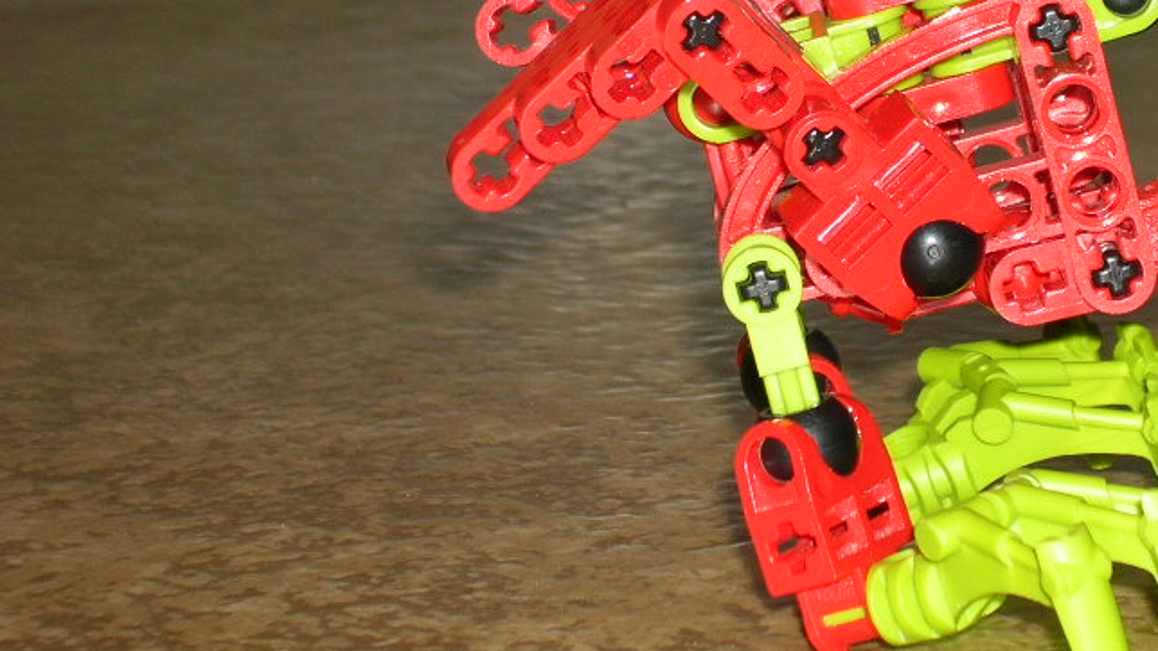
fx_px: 5587
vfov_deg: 6.7
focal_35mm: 182
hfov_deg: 11.8
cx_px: 881
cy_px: 101
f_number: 4.9
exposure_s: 1/60.1
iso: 50
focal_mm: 17.4
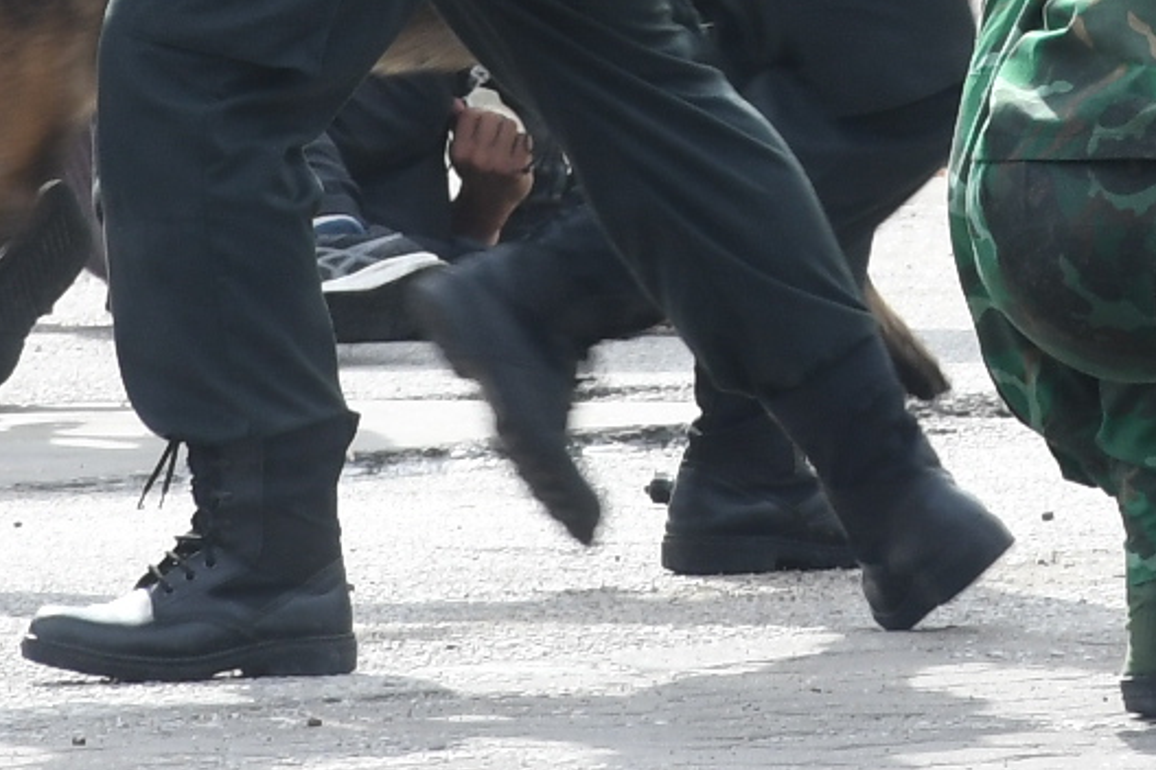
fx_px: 35544
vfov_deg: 1.2
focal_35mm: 1107
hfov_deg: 1.9
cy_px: -781
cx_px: 1099
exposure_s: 1/200
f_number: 11
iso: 320
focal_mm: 140
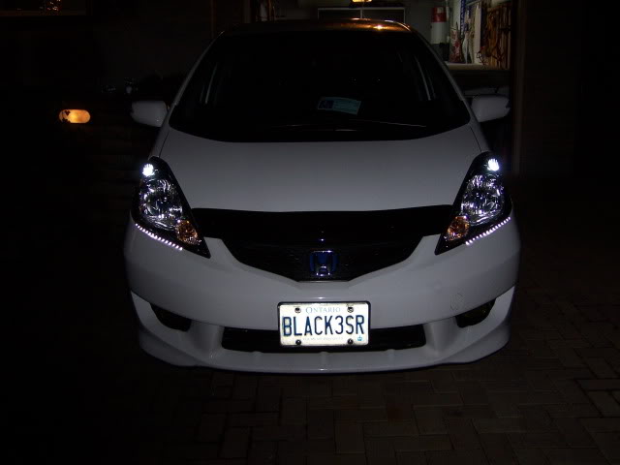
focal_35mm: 38
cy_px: 232
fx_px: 681
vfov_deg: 37.7
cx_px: 310
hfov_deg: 49.0
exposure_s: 1/60
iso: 140
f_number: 2.8
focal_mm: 6.3
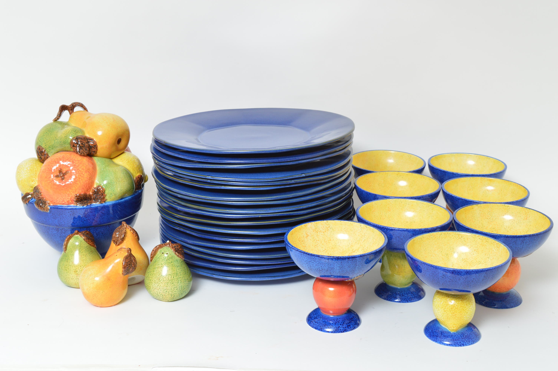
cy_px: 186
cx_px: 279
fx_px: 813
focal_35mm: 52
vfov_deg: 25.7
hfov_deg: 37.9
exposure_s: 1/80
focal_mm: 35
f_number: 8
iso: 400
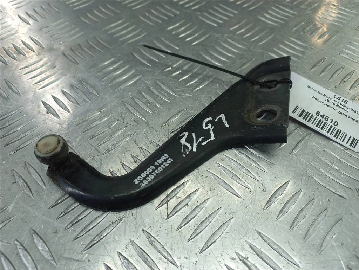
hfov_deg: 69.4
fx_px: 259
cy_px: 135
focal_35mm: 25
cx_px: 180
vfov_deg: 54.9
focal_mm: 4.6
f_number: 1.8
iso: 40
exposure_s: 1/50
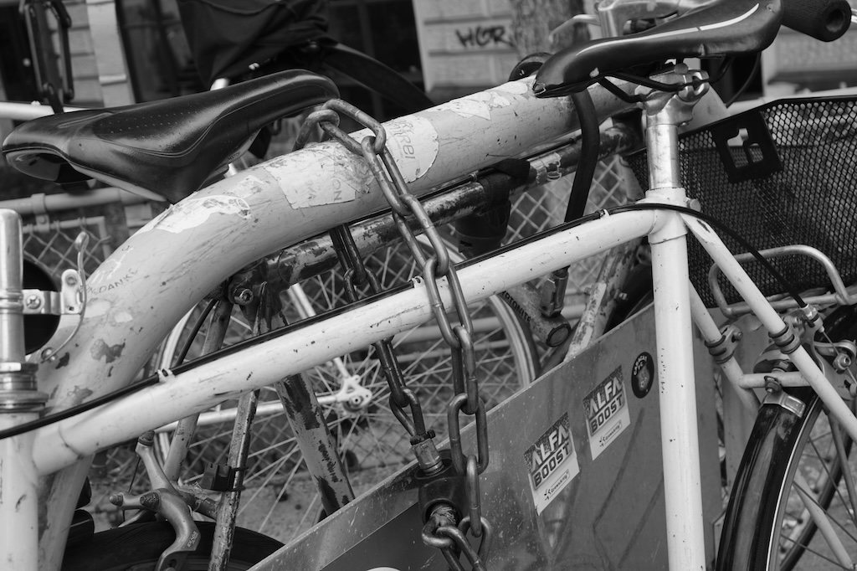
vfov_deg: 28.9
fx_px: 1107
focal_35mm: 46
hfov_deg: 42.3
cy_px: 286
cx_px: 428
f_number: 7.1
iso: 100
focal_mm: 31
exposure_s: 1/80
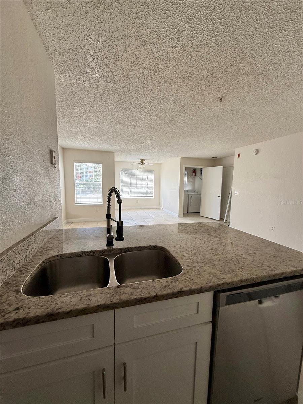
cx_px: 152
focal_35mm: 14
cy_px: 202
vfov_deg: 102.1
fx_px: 163
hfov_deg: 85.7
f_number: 2.2
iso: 64
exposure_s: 1/268
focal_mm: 2.22
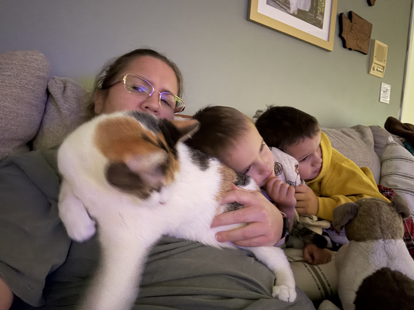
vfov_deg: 58.9
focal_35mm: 23
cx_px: 207
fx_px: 275
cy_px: 155
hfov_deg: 73.9
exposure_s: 1/8
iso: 1250
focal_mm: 2.69
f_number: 1.9
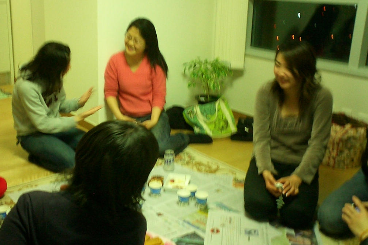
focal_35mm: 49
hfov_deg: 40.0
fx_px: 501
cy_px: 128
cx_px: 134
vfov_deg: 27.5
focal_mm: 5.6
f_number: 3.5
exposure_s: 1/8
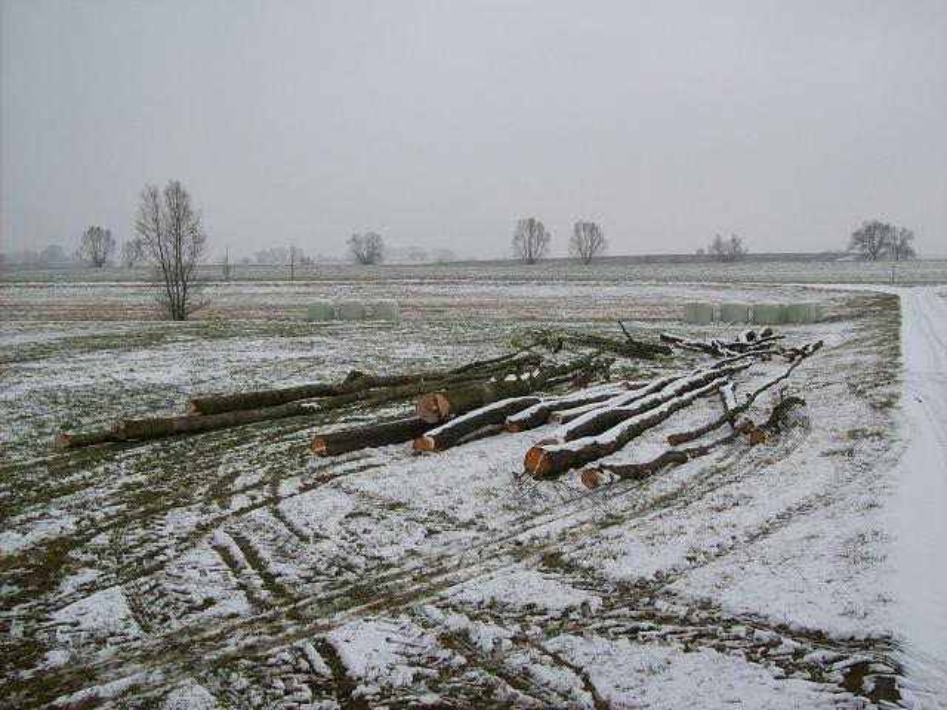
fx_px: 985
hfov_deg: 51.4
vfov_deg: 39.7
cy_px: 355
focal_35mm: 36
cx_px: 474
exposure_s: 1/705
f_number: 4.8
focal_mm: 6
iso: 80
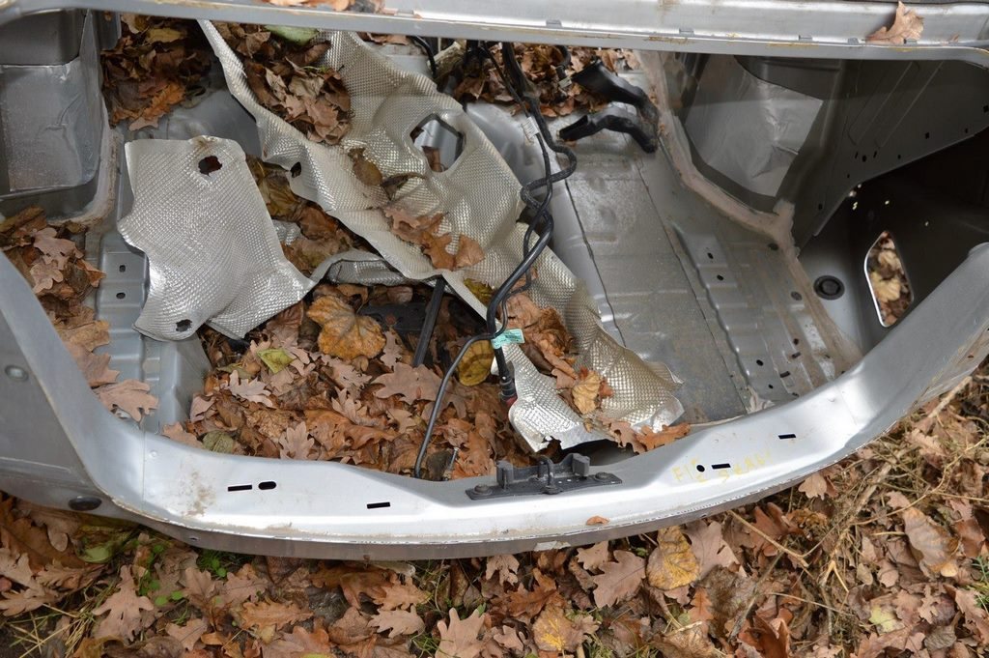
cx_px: 494
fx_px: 823
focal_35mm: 30
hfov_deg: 62.0
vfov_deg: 43.5
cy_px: 329
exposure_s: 1/125
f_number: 4
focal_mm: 20
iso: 125
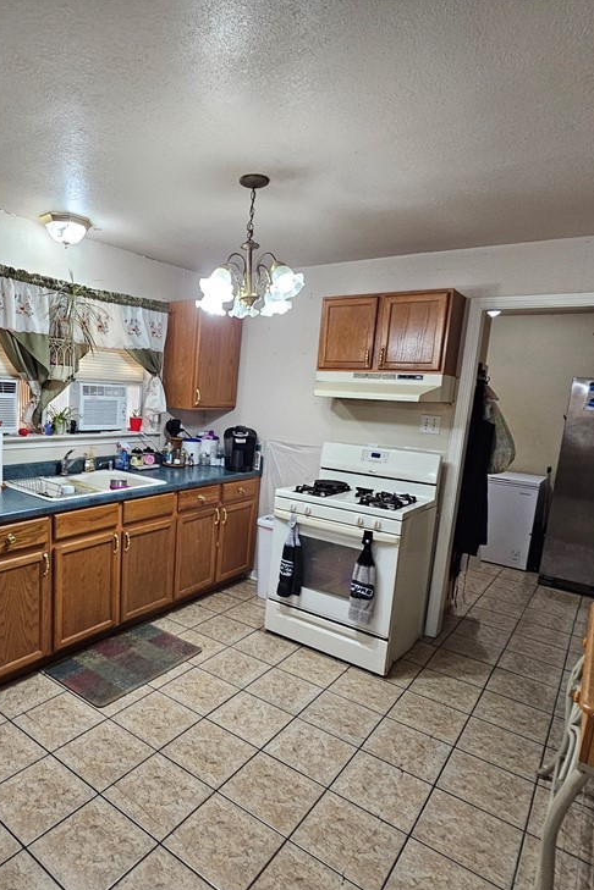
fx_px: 470
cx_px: 202
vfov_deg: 86.9
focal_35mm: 19
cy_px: 464
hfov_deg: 63.1
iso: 250
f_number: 2.2
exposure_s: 1/60
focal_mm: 2.2
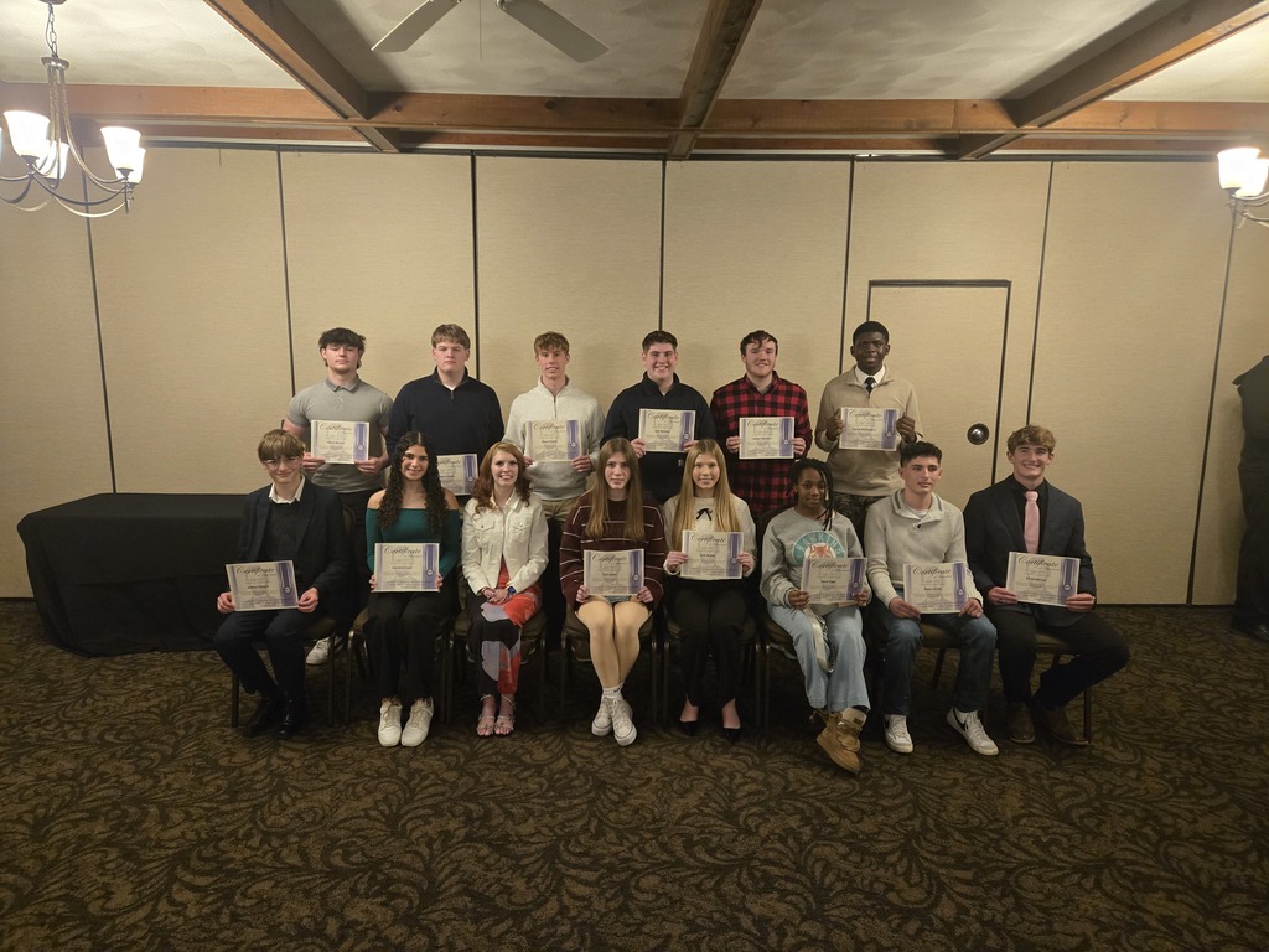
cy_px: 476
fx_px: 843
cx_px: 634
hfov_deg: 73.9
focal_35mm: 23
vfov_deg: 58.9
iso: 640
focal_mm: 5.4
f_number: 1.8
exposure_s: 1/60
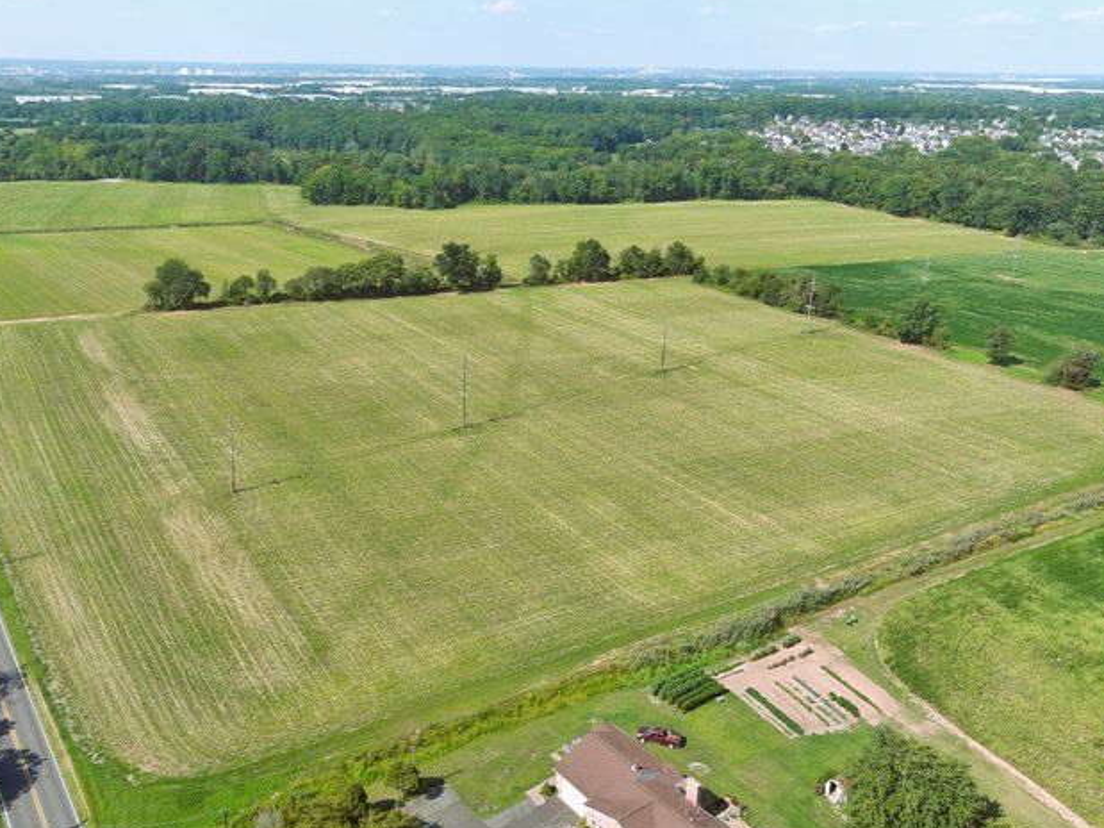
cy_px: 415
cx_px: 507
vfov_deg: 44.1
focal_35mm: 32
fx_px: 1020
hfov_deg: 56.8
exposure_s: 1/800
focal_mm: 10.57
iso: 100
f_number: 2.8
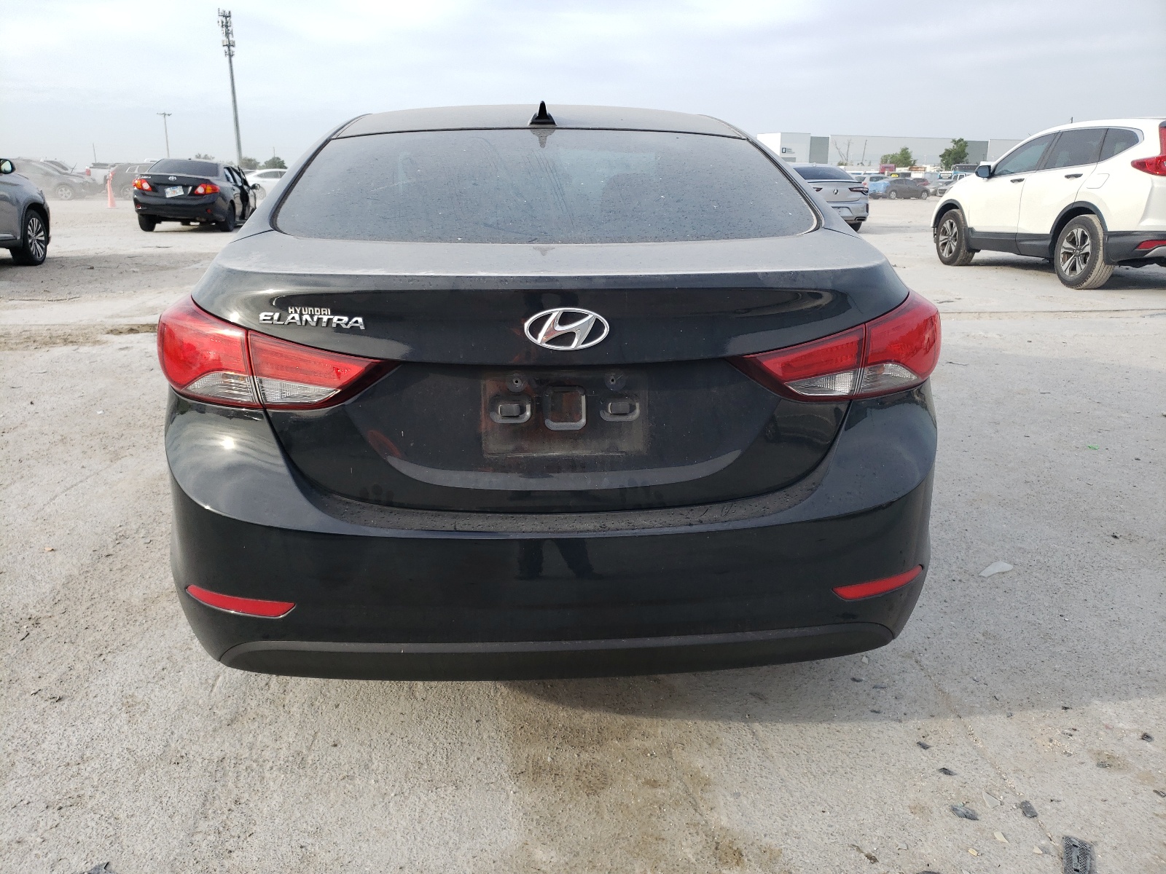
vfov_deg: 53.1
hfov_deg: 67.3
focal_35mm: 26
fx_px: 876
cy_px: 437
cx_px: 583
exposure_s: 1/909
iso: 50
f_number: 1.5
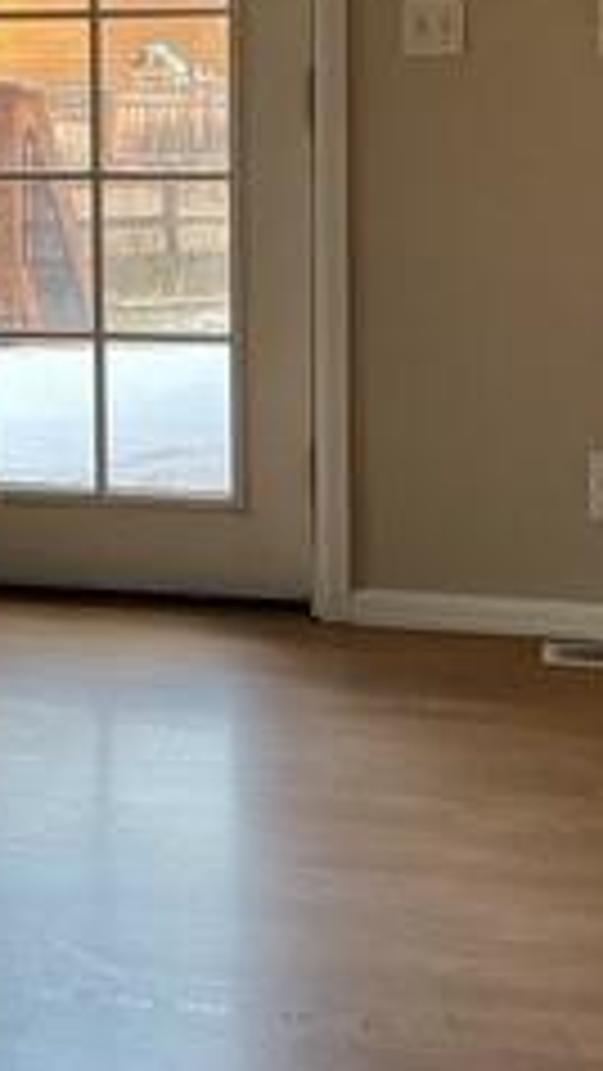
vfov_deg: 24.5
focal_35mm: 85
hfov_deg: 14.0
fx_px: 2414
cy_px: 184
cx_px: 9
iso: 50
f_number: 1.8
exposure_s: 1/100
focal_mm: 3
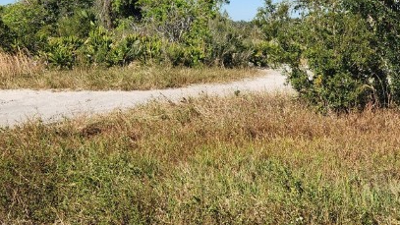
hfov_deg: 32.7
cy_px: 82
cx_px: 297
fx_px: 668
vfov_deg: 19.1
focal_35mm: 63
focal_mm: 5.4
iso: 20
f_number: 1.8
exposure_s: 1/1859
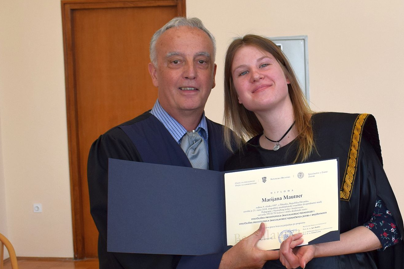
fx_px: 494
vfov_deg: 30.5
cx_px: 236
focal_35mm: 44
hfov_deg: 44.3
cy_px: 155
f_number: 5
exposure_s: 1/100
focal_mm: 20
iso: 400
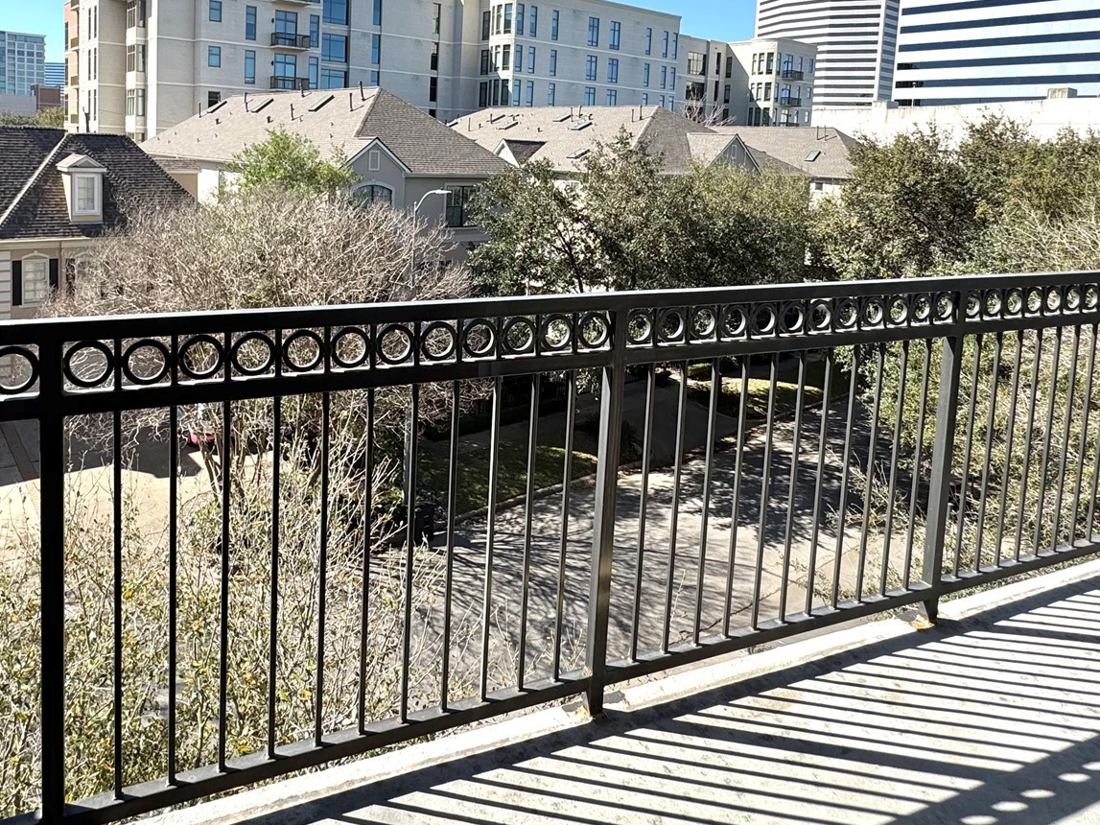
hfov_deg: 68.8
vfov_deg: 52.6
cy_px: 211
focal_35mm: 25
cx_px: 444
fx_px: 794
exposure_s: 1/1020
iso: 40
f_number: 2.2
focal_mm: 2.22
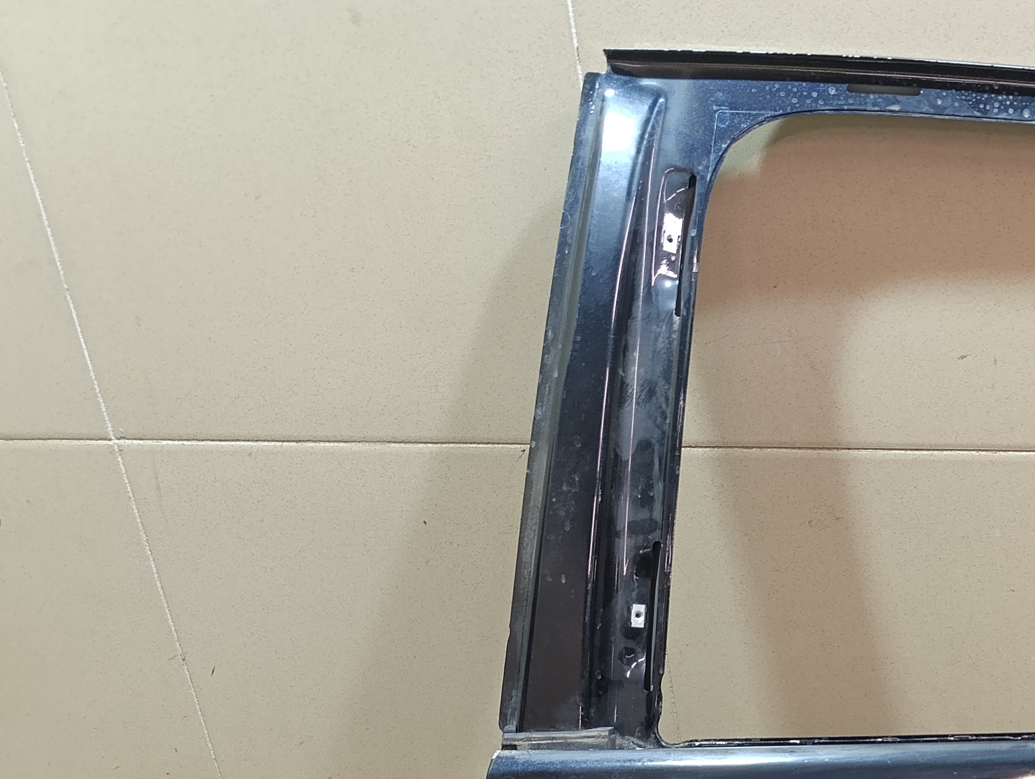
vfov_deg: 25.5
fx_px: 1587
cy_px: 864
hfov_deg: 32.5
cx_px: 1094
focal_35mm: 53
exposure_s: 1/100
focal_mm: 6.14
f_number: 1.6
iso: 800
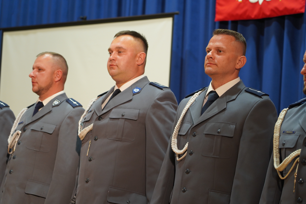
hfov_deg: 19.5
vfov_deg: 13.0
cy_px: 102
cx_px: 153
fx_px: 893
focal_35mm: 105
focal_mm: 105
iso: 1600
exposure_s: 1/160
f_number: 4
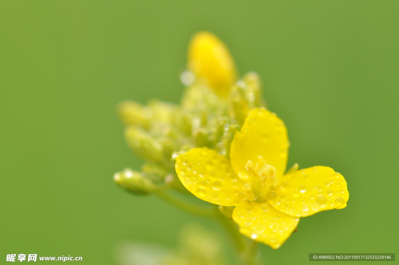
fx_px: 1743
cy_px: 132
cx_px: 200
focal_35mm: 158
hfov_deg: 13.1
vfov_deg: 8.7
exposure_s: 1/200
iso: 250
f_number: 7.1
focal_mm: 105
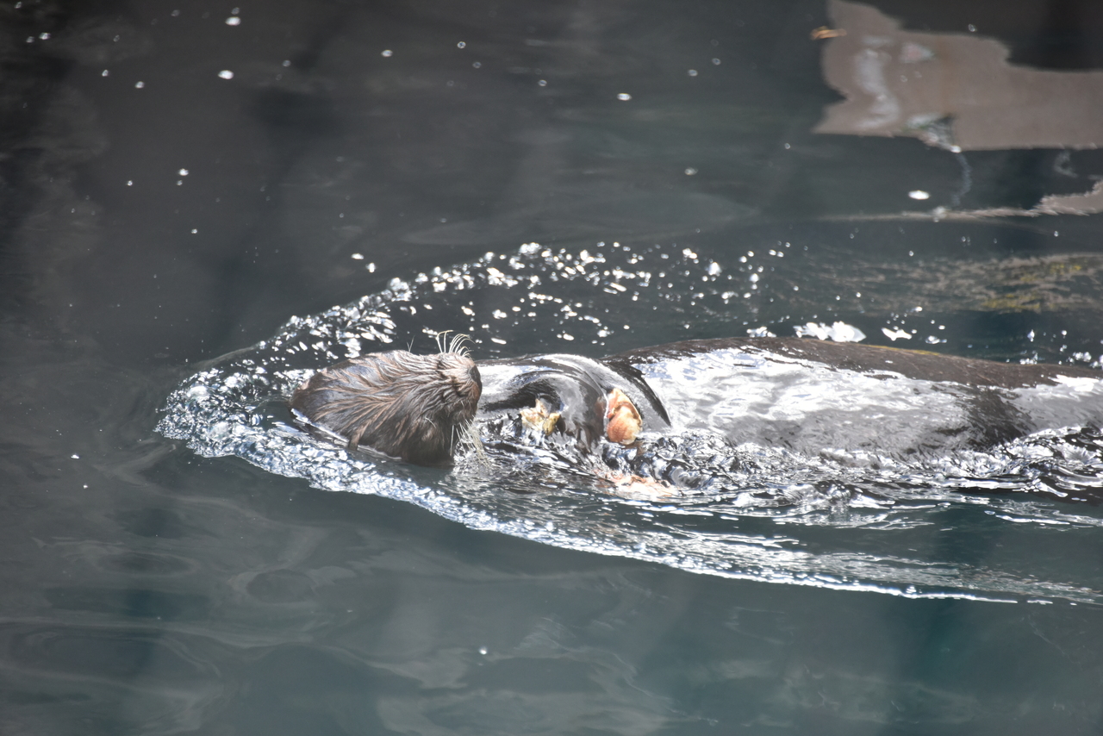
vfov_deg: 4.6
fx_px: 9193
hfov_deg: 6.9
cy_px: 368
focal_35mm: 300
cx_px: 552
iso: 2000
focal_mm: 300
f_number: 5.6
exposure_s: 1/640
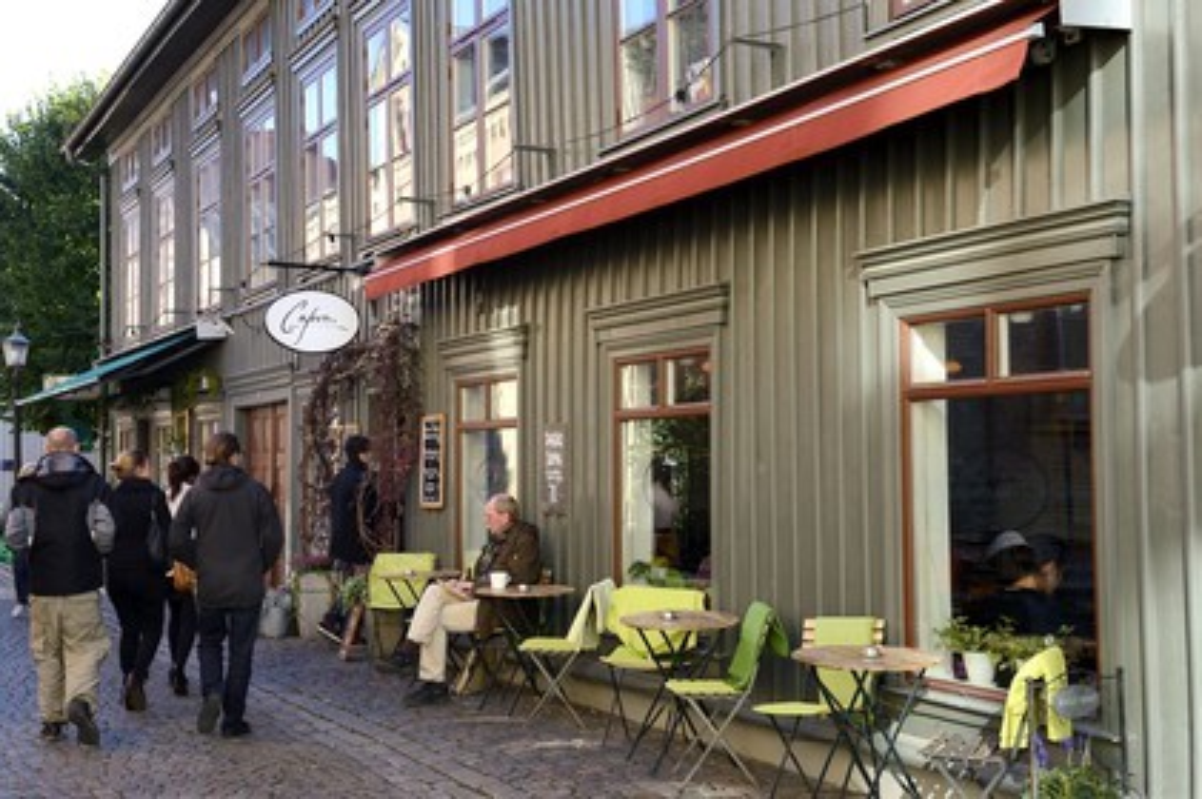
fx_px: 1468
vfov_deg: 30.5
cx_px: 601
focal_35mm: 44
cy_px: 400
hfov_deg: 44.5
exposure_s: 1/200
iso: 200
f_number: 5
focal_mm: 44
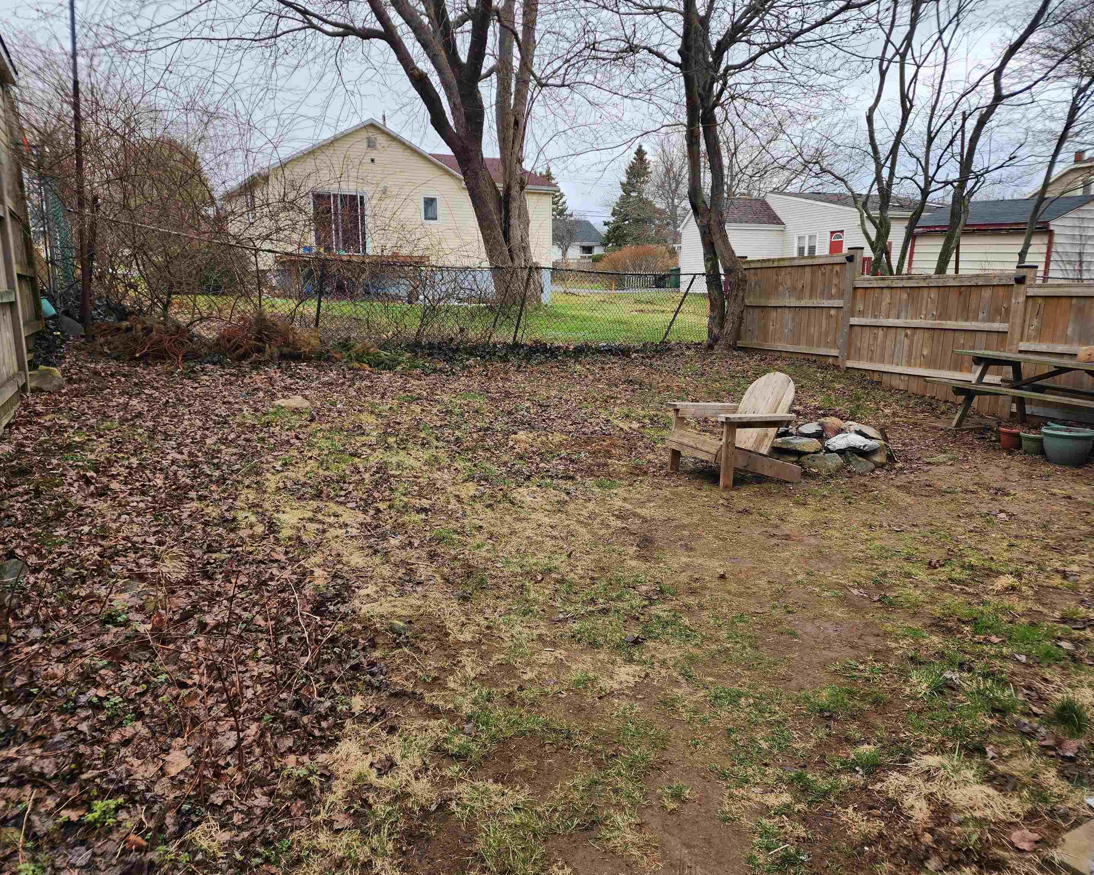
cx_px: 515
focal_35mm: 24
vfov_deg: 58.8
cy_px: 438
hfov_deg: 70.2
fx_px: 777
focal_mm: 6.4
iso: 16
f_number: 1.8
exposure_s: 1/180
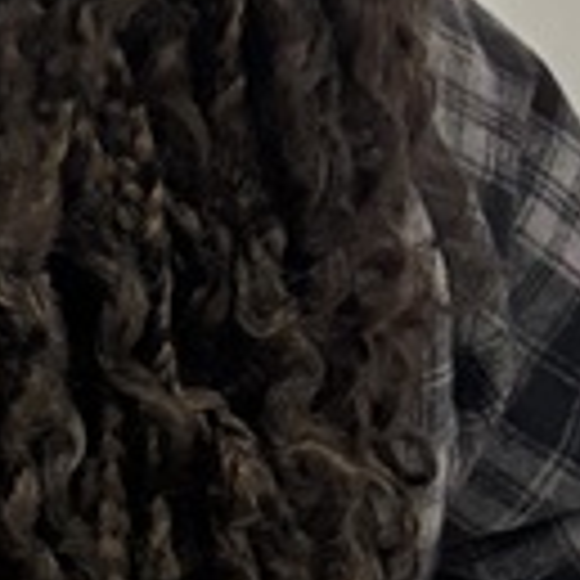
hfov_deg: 8.7
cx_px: -845
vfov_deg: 9.6
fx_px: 3450
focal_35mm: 182
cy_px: 486
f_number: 1.6
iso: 250
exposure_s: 1/60
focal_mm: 5.96
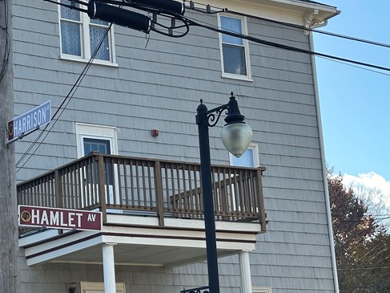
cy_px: 199
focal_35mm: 101
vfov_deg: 14.6
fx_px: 1138
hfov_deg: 19.2
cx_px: 62
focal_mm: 6.86
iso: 64
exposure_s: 1/1565
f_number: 1.78
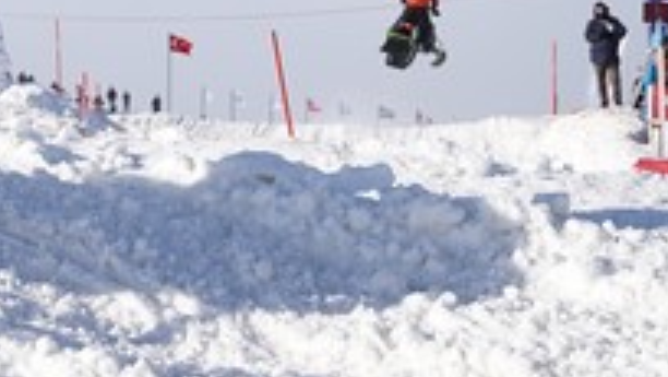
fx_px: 2741
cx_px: -33
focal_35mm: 155
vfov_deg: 7.7
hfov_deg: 13.7
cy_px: -257
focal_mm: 40.7
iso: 125
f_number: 2.8
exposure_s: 1/2000
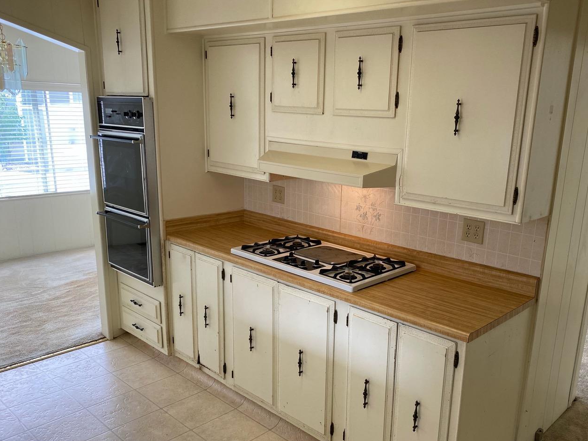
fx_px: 527
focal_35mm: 31
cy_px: 261
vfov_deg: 45.2
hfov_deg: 58.1
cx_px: 333
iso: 64
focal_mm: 4.25
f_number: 1.8
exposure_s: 1/90
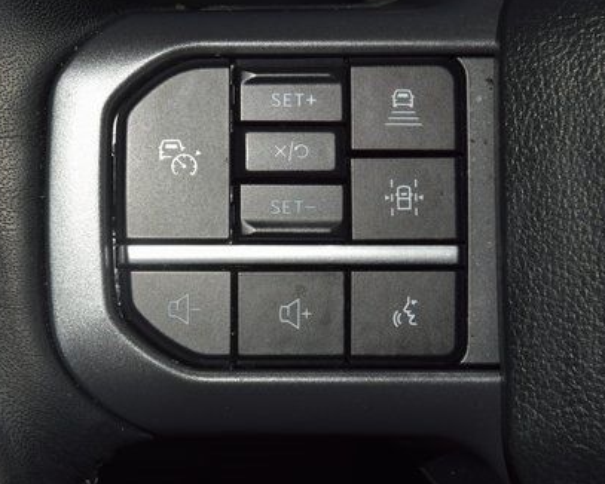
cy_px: 189
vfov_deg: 10.0
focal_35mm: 155
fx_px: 2777
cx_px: 293
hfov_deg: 12.4
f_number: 8
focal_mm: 70
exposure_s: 1/125
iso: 100
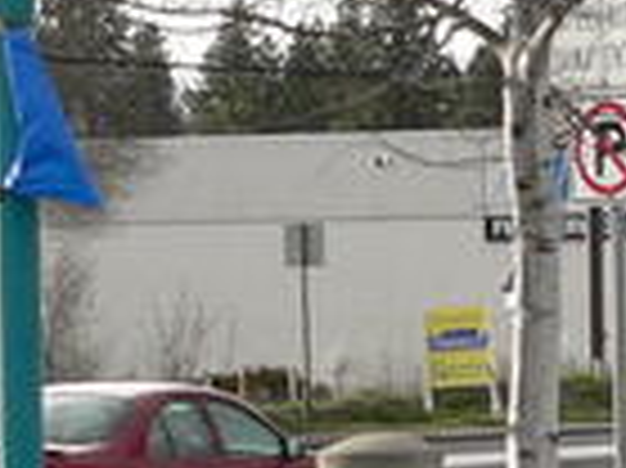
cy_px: 619
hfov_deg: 6.2
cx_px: 1121
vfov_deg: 4.7
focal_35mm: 313
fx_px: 5655
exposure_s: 1/320
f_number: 2.8
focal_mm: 9.2
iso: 100
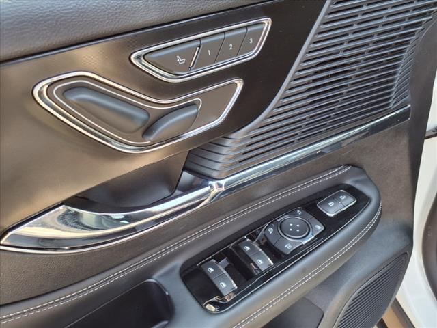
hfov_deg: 65.3
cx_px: 218
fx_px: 341
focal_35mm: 27
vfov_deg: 51.4
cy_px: 164
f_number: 1.9
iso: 40
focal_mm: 3.58
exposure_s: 1/120
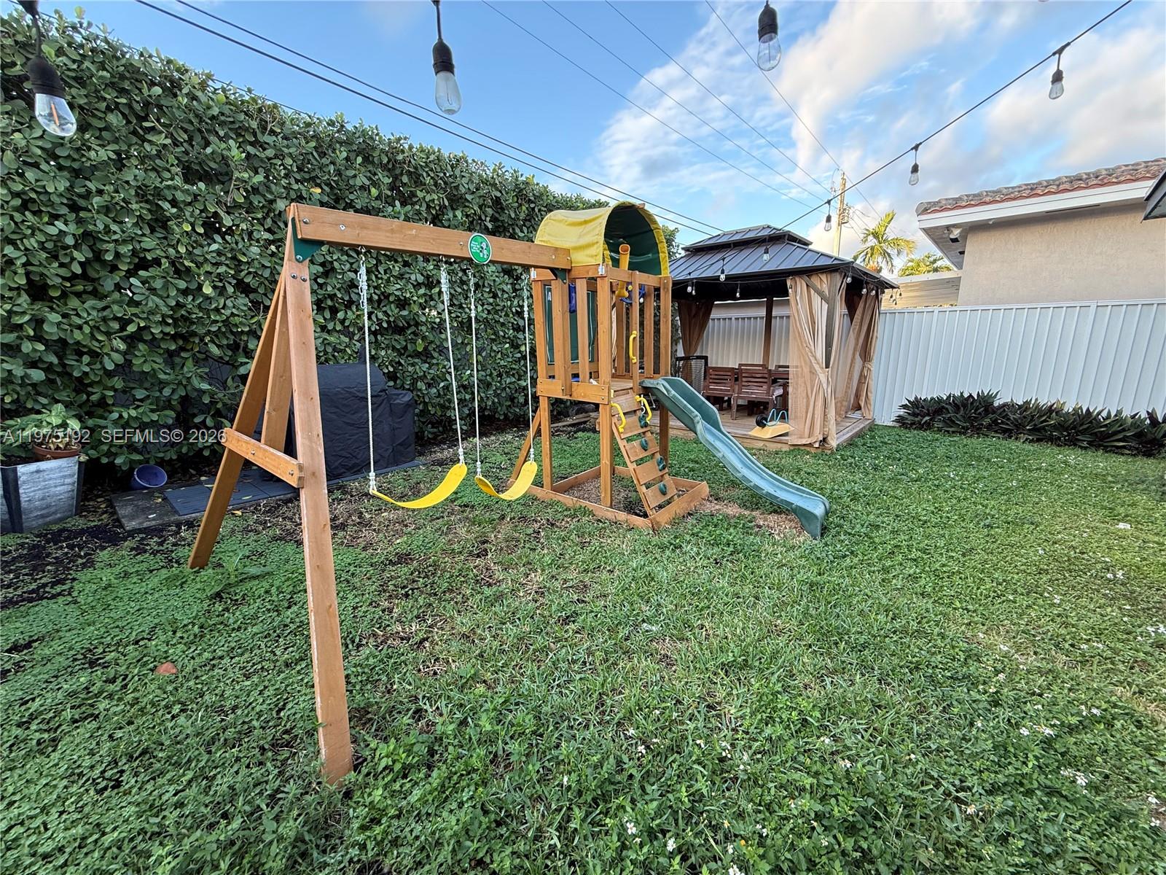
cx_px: 583
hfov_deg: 102.1
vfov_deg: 85.7
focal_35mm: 14
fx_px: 472
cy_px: 438
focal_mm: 2.22
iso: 80
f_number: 2.2
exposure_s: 1/99
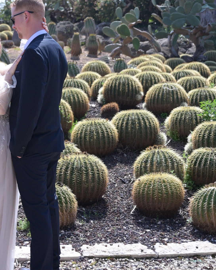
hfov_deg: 17.3
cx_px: 13
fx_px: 695
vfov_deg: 21.7
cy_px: 55
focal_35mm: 87
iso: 100
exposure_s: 1/1000
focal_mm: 33
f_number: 3.2
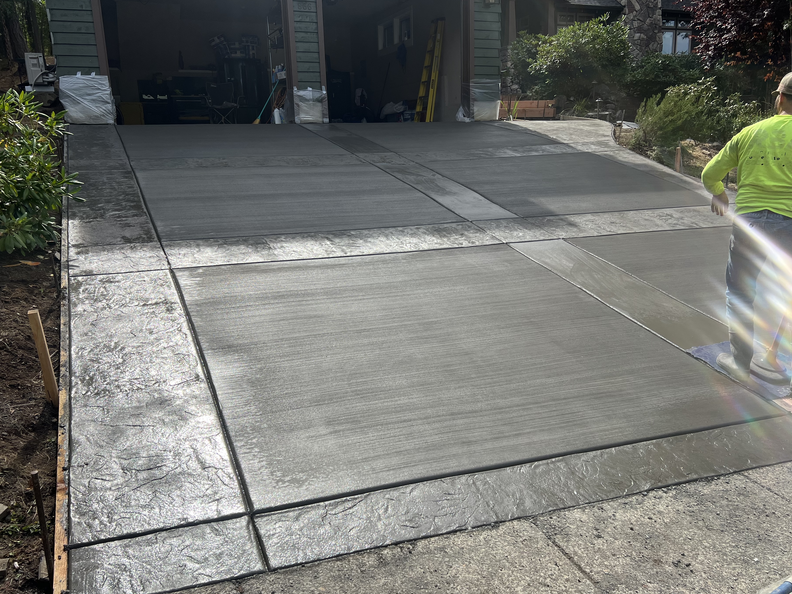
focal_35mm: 29
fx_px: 663
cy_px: 322
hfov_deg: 61.7
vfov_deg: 48.2
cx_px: 402
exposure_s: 1/3356
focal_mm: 5.7
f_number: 1.5
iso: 50
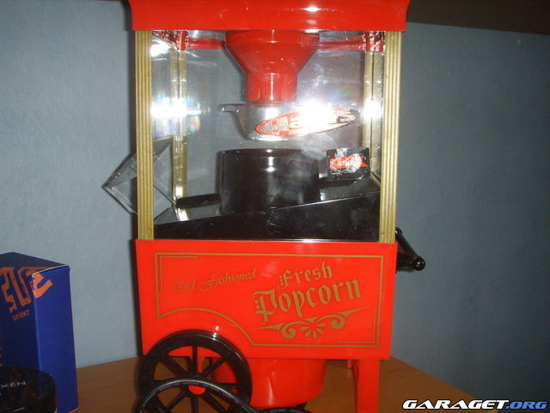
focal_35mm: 39
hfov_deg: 47.9
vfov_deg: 36.8
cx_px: 275
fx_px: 620
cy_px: 206
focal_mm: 6.6
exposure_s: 1/45
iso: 100
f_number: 3.5
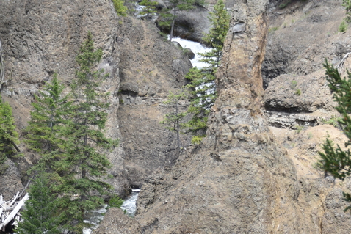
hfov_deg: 8.5
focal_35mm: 241
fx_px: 2350
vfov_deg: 5.7
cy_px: 186
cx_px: 63
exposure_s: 1/200
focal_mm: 90
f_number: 5.3
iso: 125
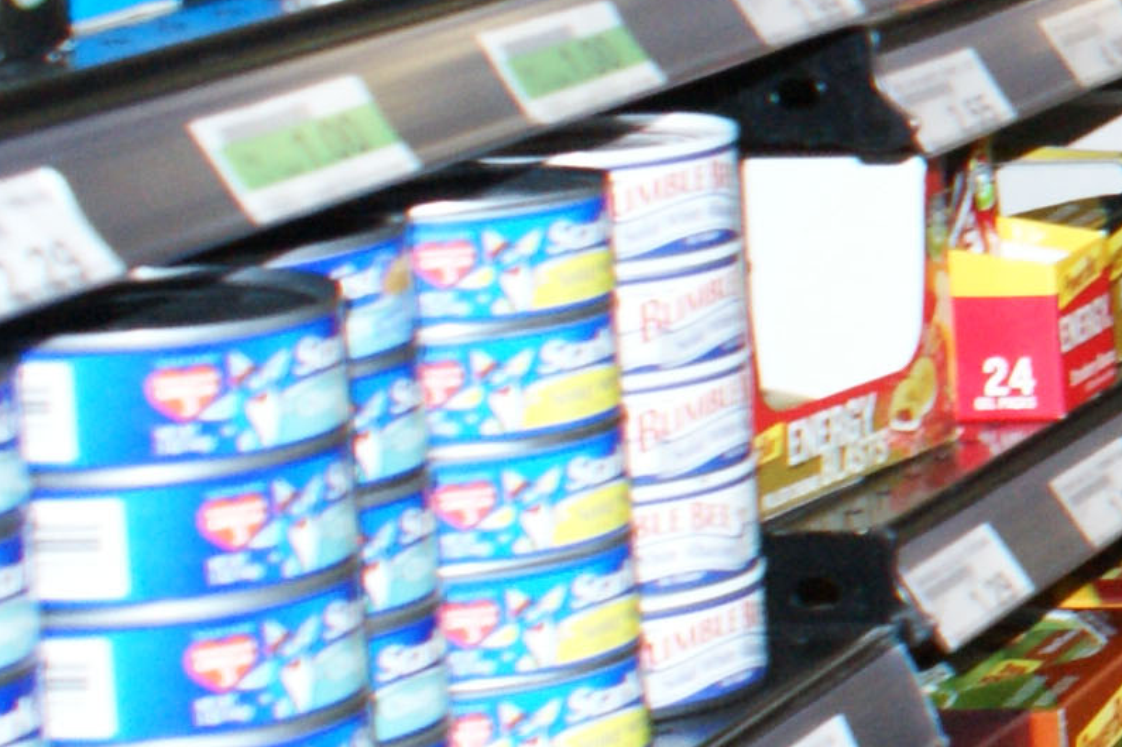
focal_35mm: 156
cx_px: 2988
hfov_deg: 10.6
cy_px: -191
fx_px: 4859
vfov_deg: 8.7
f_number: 5.6
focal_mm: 18
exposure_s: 1/80
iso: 400
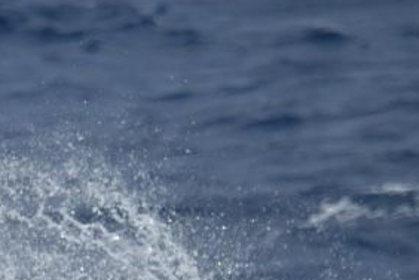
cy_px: 354
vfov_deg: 1.0
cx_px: -134
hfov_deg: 1.5
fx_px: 16479
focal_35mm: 1416
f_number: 6.3
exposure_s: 1/8000
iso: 800
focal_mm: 500
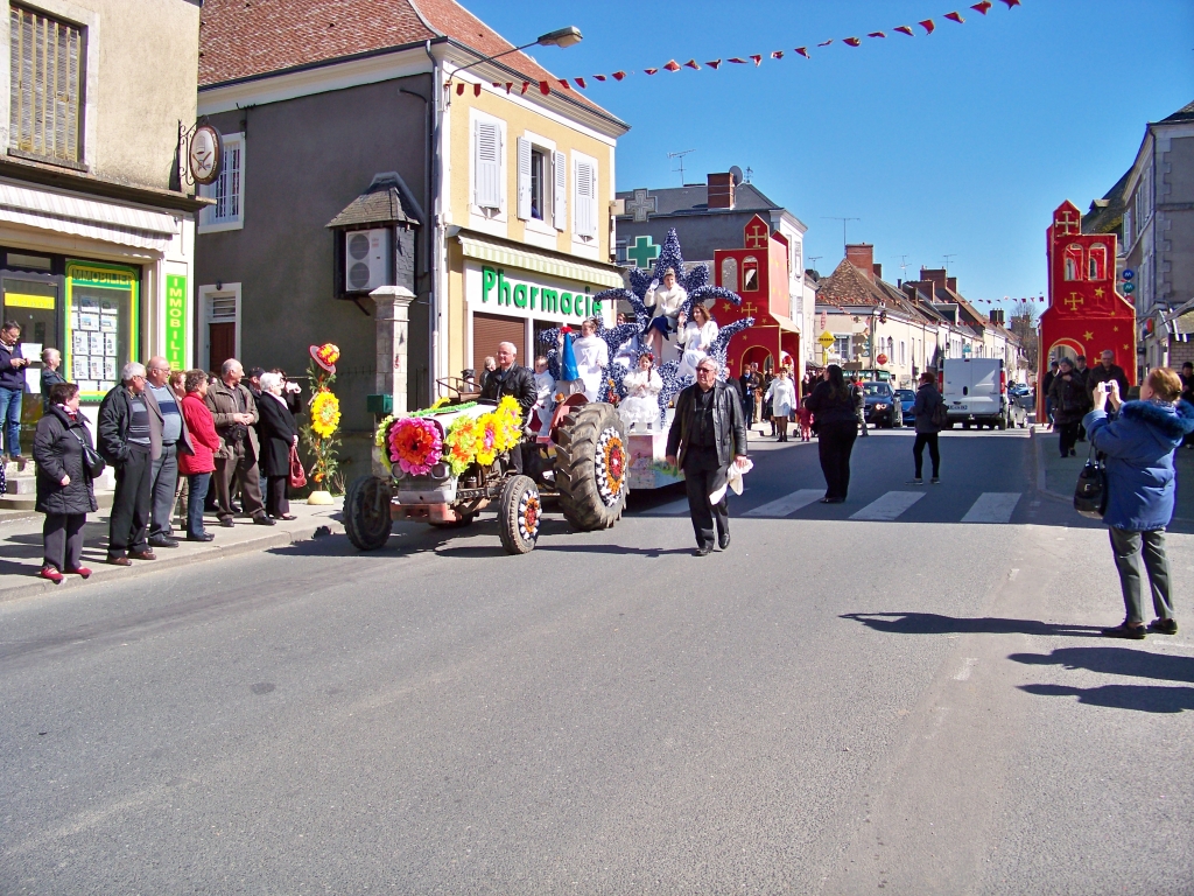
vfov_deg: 42.9
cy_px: 448
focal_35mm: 33
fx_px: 1138
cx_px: 597
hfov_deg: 55.4
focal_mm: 5.85
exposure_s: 1/1000
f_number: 2.8
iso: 80
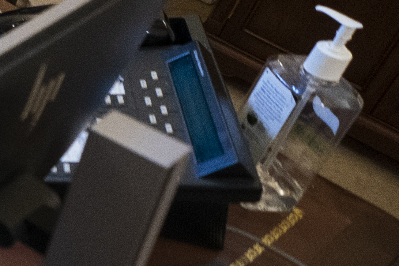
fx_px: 975
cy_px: -65
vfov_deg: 14.9
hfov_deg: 14.0
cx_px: -604
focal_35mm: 88
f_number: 3.2
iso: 2500
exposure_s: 1/125
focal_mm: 16
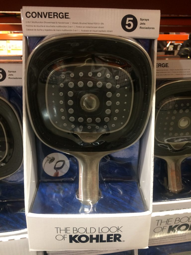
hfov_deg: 48.2
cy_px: 128
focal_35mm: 29
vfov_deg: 61.7
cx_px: 96
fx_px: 213
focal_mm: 4.15
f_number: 2.2
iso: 125
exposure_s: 1/30
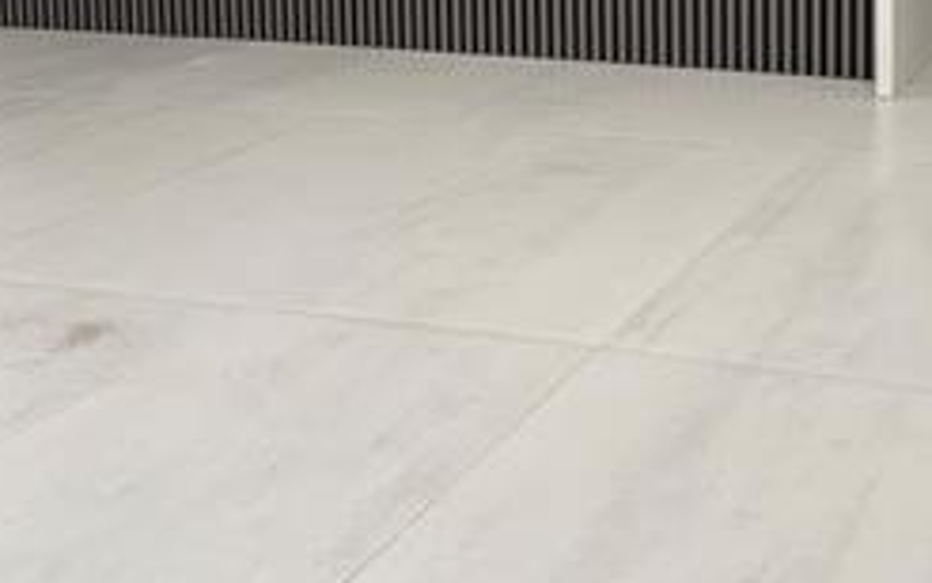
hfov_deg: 32.6
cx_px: 644
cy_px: -91
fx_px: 1576
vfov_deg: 19.9
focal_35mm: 62
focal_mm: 6.76
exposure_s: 1/120
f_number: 1.78
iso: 125
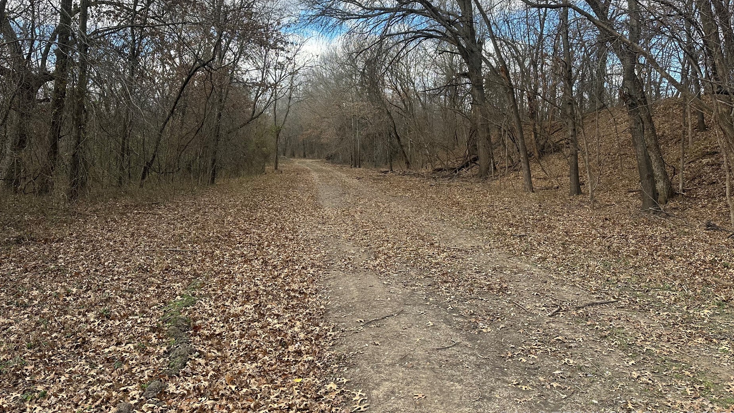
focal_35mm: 27
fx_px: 526
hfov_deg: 69.9
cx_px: 361
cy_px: 150
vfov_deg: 42.5
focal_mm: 6.86
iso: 80
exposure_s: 1/894
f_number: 1.78
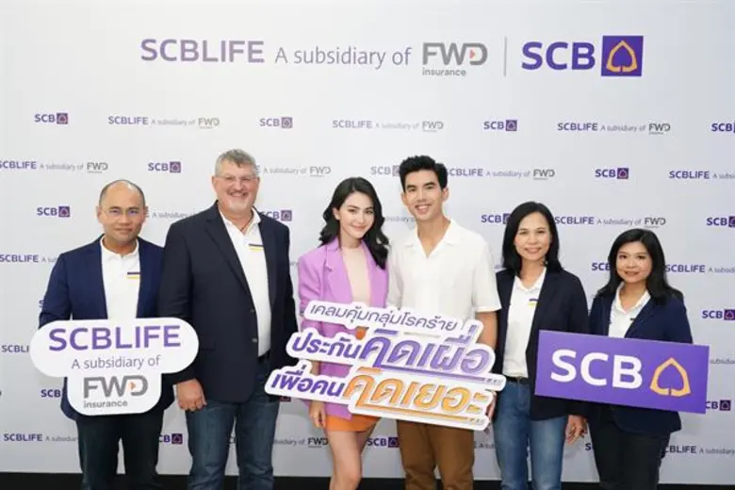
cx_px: 368
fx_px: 715
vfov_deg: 37.9
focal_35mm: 35
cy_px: 245
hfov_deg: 54.4
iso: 2500
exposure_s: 1/125
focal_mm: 35
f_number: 5.6
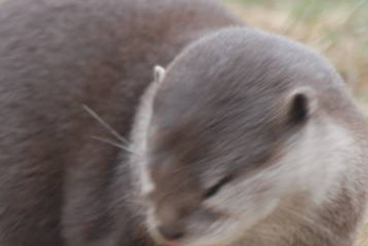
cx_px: 50
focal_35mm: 2007
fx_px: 20532
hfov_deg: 1.0
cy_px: 222
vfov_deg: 0.7
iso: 200
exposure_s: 1/125
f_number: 5.6
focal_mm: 300
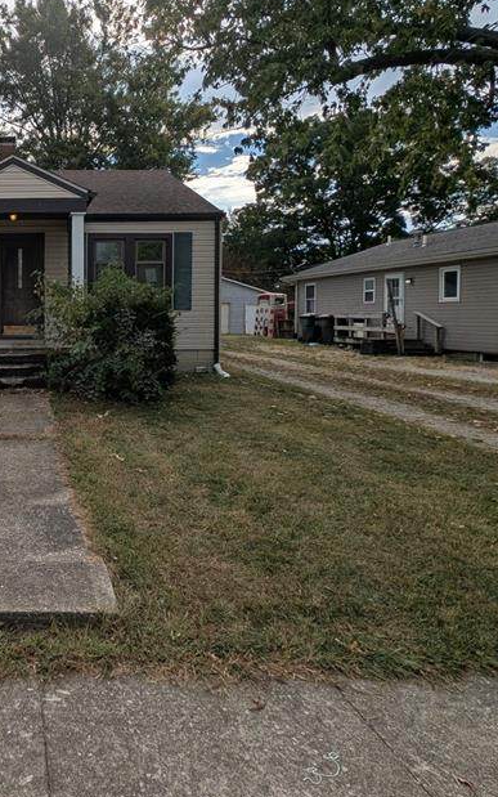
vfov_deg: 81.5
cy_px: 330
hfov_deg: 48.3
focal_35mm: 21
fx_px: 456
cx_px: 12
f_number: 1.95
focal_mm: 2.23
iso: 37
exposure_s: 1/3311
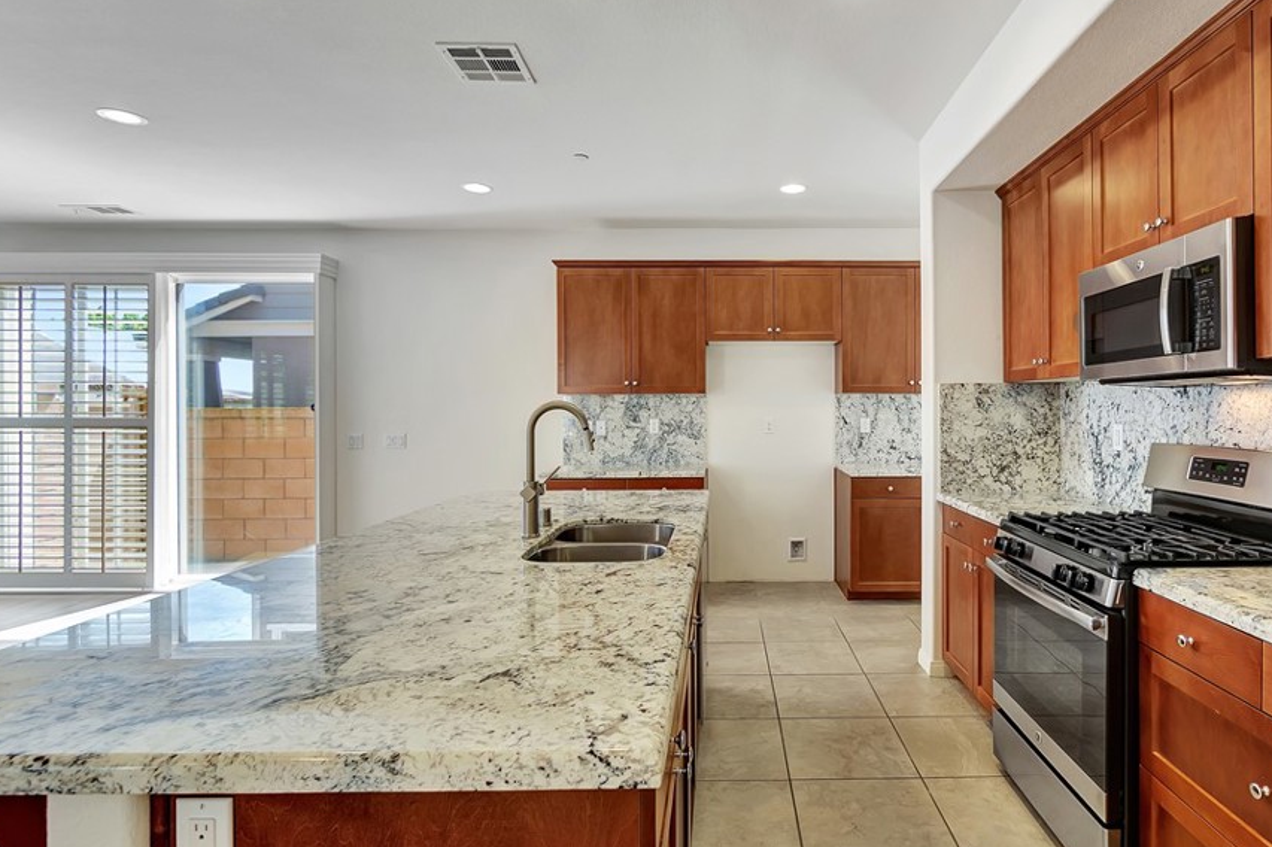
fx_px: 636
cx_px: 744
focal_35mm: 18
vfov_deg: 67.3
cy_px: 418
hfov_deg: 89.2
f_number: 5.6
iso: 100
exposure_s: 1/15
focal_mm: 10
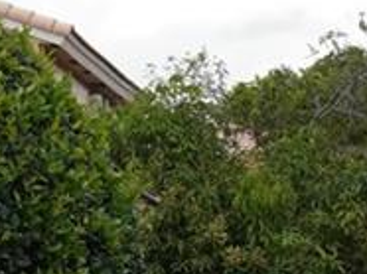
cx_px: -989
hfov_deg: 6.0
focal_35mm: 290
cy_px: 160
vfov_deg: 5.1
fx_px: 3071
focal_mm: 35
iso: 100
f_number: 13
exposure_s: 1/60
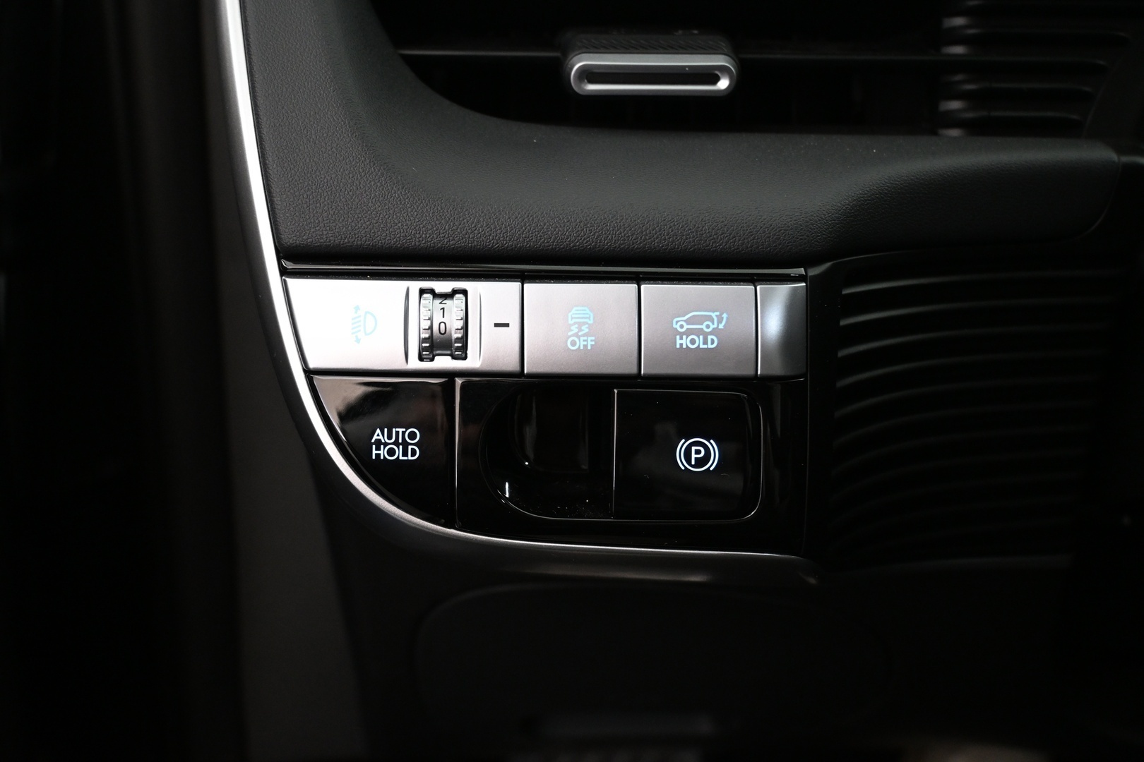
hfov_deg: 55.1
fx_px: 1096
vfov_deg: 38.4
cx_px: 572
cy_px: 381
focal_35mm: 34
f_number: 4.2
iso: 1600
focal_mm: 23
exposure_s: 1/20
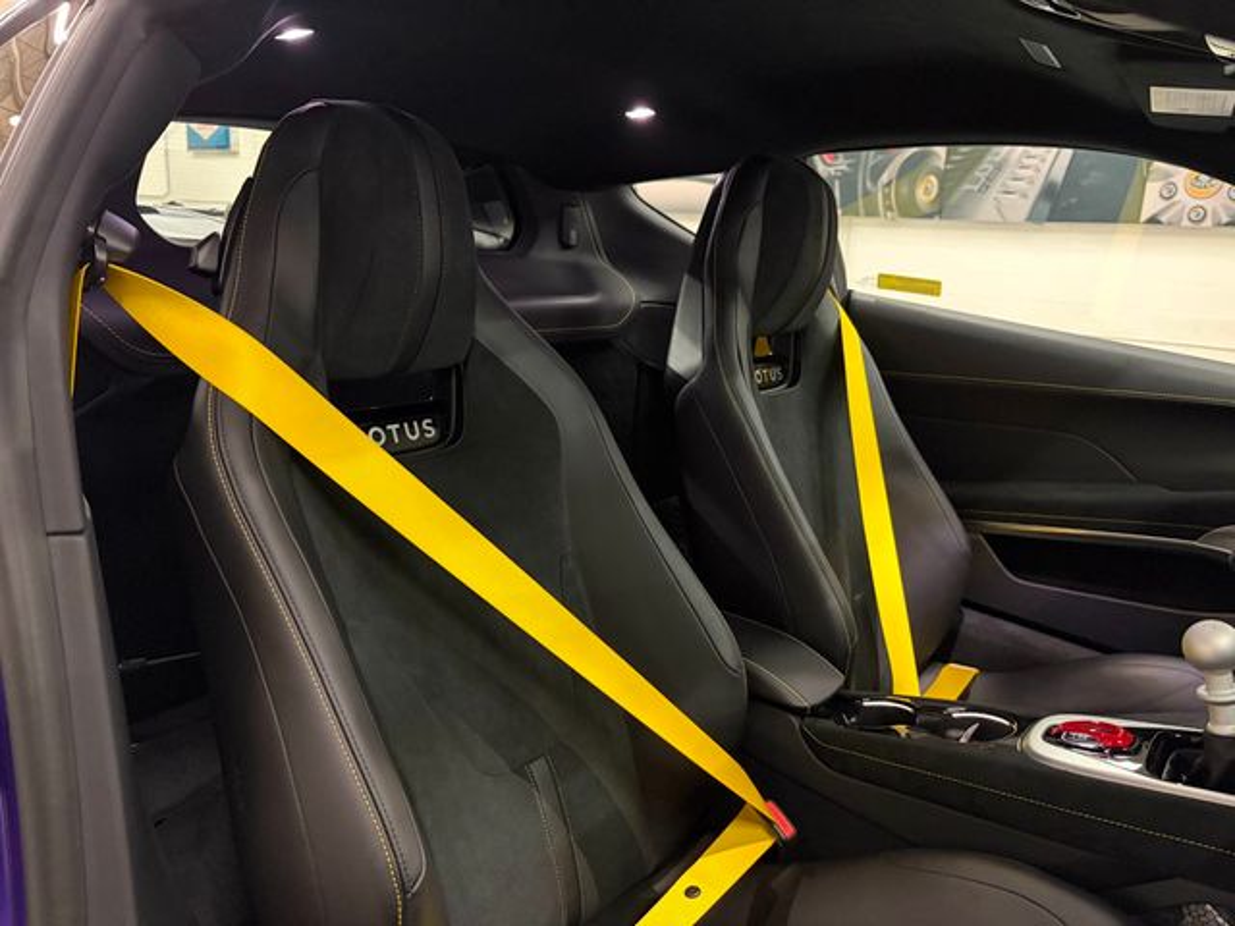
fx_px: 928
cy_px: 463
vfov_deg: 53.1
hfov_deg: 67.3
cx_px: 618
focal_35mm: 26
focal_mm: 5.96
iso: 500
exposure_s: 1/30
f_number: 1.6
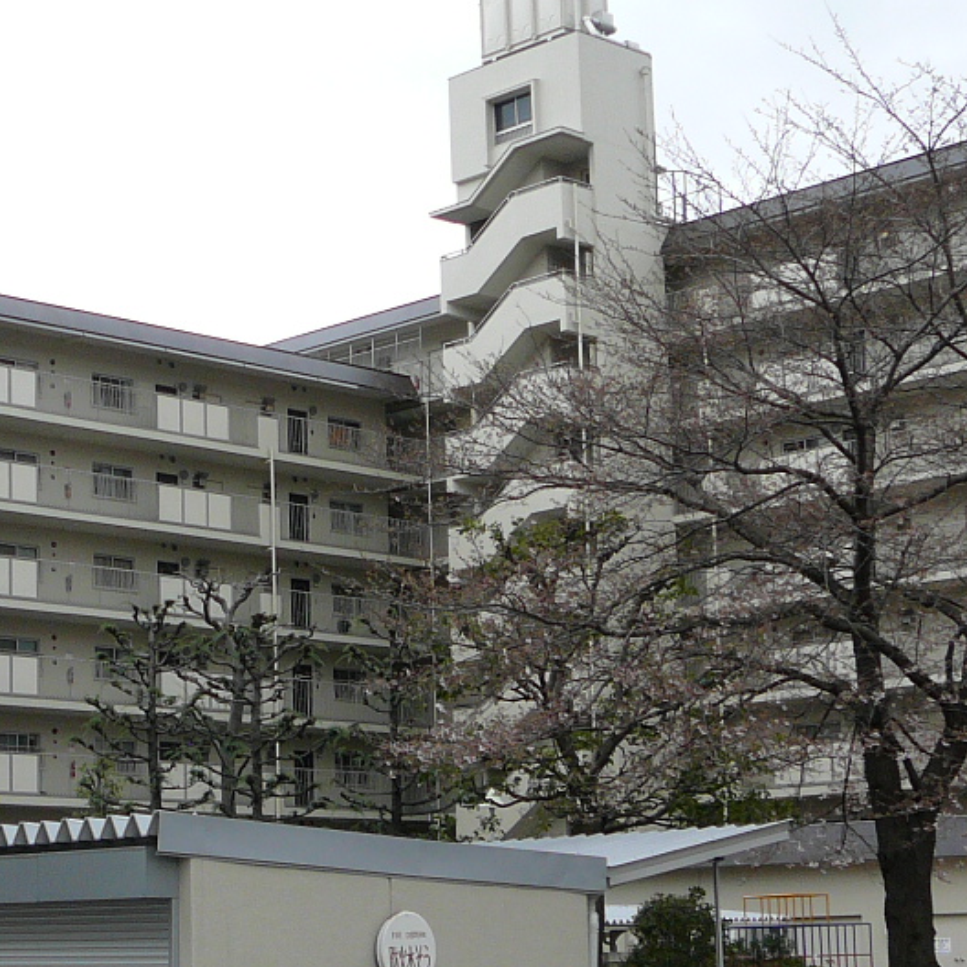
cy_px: 657
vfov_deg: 22.9
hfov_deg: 22.3
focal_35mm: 75
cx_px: 42
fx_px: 2370
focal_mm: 5.2
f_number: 2.8
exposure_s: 1/320
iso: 80
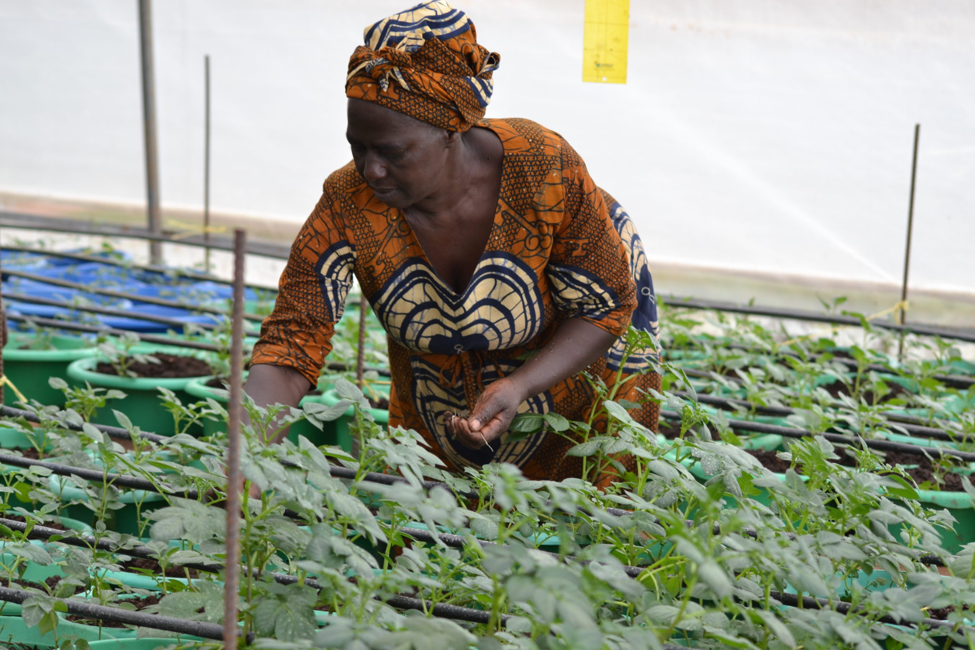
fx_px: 3331
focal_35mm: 123
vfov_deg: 11.1
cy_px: 325
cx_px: 488
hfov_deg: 16.7
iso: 400
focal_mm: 82
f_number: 4.5
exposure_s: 1/320
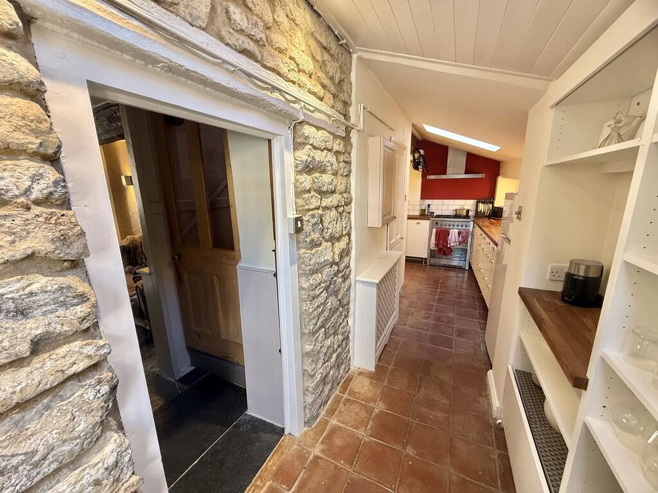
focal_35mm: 14
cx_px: 329
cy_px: 246
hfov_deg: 102.1
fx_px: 266
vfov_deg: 85.7
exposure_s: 1/100
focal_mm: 2.22
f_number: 2.2
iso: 200
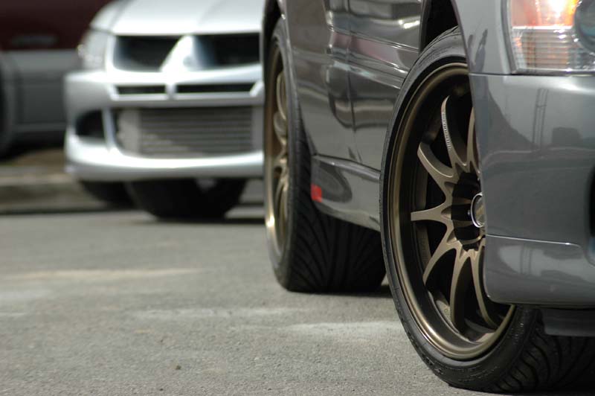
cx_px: 298
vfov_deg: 5.1
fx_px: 4459
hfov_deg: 7.6
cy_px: 198
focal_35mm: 270
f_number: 8
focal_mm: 180
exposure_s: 1/1000
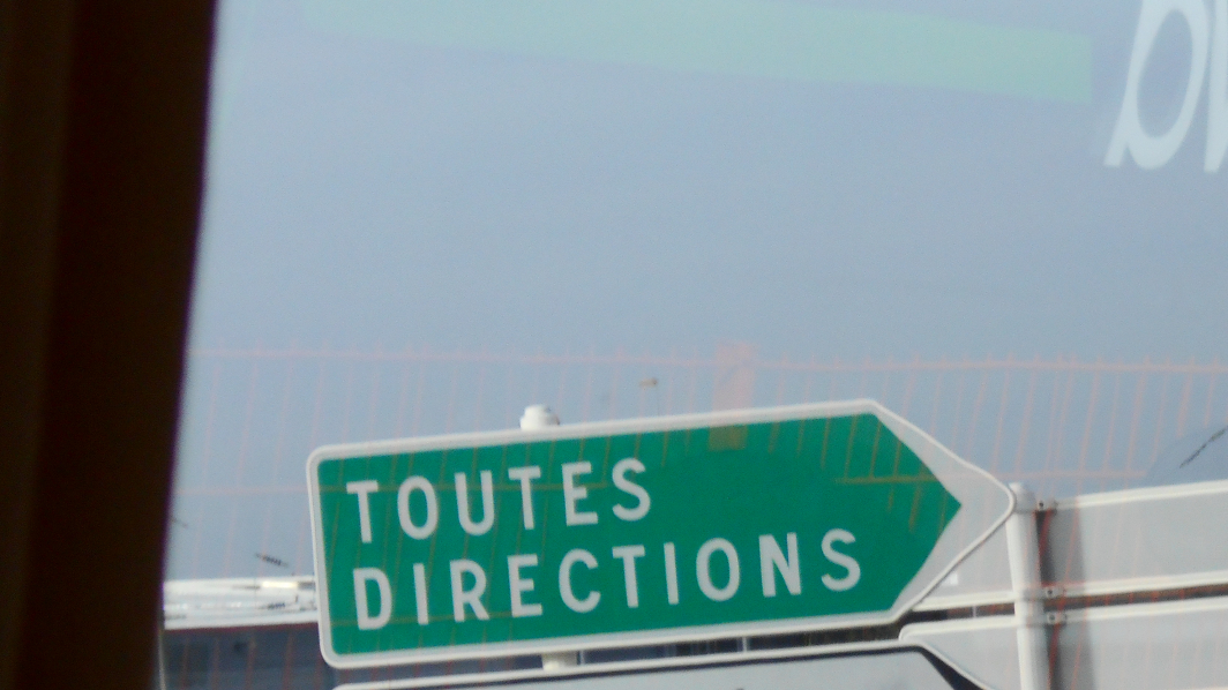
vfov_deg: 5.7
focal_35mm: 213
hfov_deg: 10.1
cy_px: 572
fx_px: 6934
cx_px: 886
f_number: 6.5
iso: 200
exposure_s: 1/250
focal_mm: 23
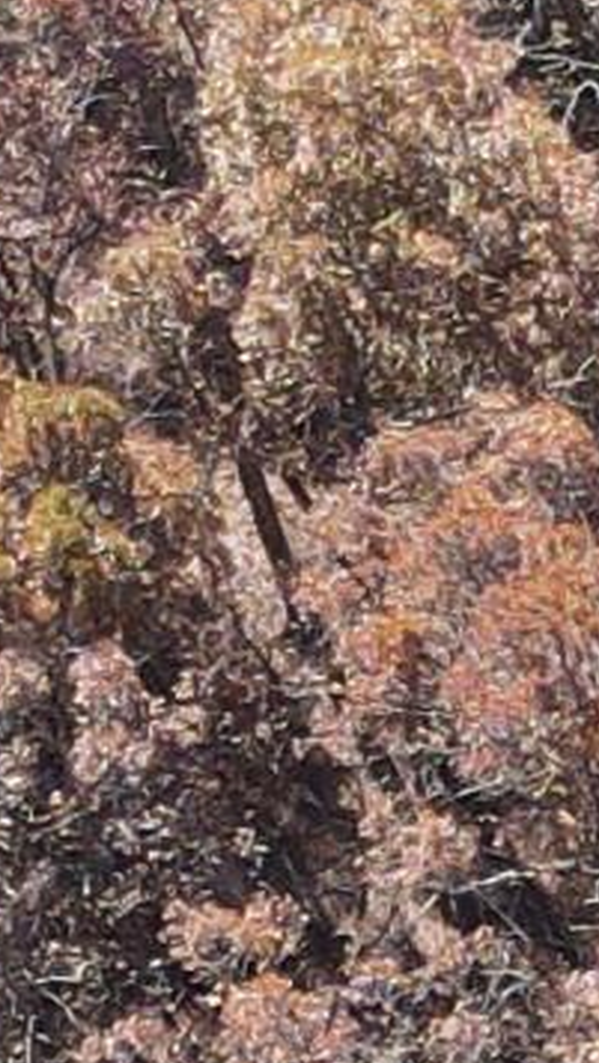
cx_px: 945
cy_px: 980
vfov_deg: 9.7
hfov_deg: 5.5
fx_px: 6208
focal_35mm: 220
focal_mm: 4.5
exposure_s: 1/15
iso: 260
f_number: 2.8
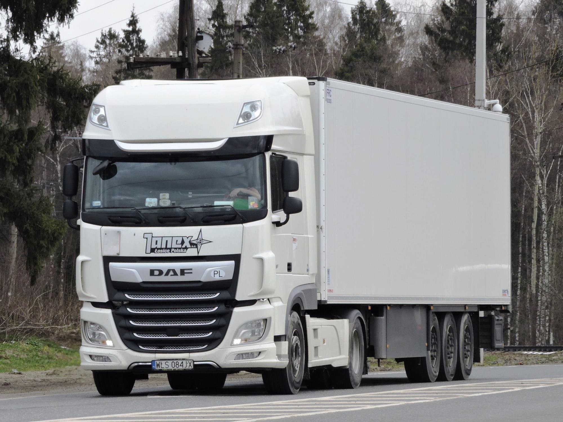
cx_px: 282
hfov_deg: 7.9
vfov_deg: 5.9
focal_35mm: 250
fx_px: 4066
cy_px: 211
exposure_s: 1/250
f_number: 5.5
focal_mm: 44.8
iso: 100
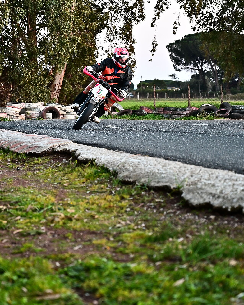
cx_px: 85
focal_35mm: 99
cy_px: 152
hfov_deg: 15.5
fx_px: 894
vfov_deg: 19.4
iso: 1100
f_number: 4
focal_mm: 70
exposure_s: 1/100
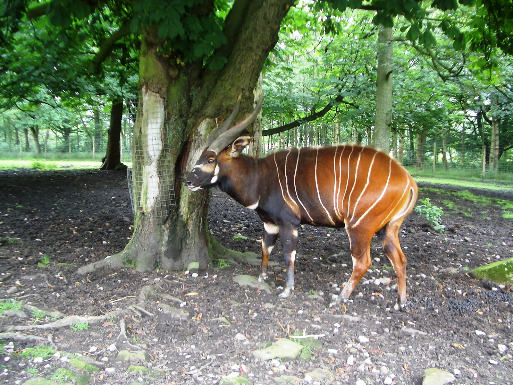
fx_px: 519
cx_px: 256
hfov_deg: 52.6
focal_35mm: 35
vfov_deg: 40.7
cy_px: 192
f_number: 2.6
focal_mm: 5.8
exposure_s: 1/30
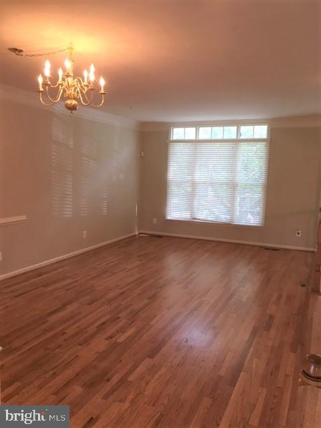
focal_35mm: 29
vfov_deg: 61.7
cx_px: 160
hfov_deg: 48.2
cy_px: 214
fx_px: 359
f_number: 2.2
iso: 32
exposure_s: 1/30
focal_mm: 4.15
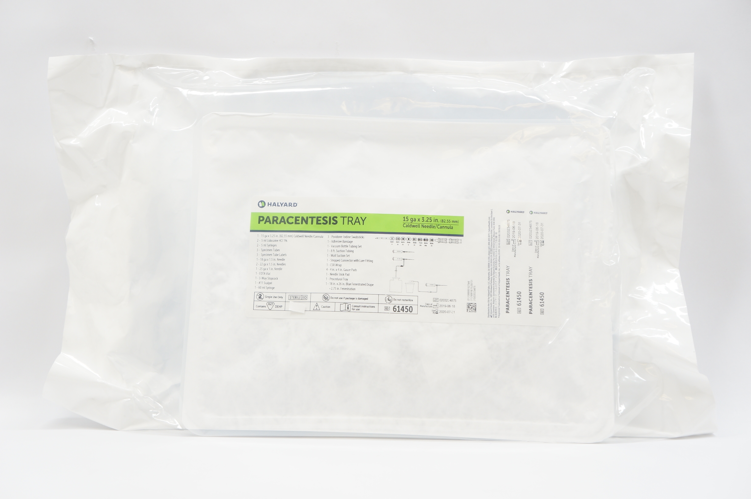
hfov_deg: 41.2
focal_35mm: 48
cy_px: 250
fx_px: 1000
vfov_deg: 28.0
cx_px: 376
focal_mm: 32
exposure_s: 1/80
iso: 400
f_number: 5
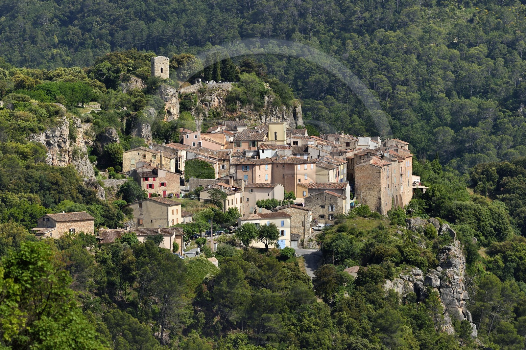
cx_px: 263
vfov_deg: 6.9
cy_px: 175
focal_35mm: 200
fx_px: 2921
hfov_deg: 10.3
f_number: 9
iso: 200
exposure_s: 1/500
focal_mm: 200
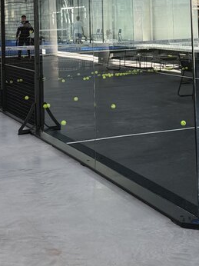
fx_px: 576
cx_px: 134
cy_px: -7
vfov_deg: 24.7
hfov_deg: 19.5
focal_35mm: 75
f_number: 1.78
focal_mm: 6.76
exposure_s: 1/278
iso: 100
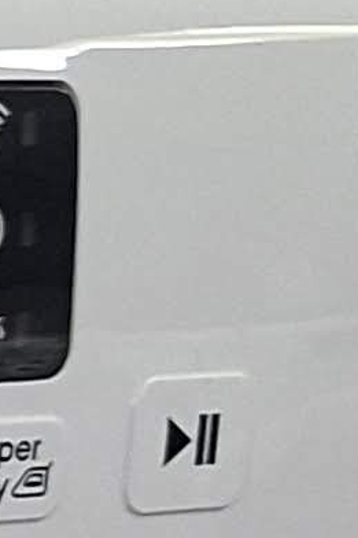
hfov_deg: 4.8
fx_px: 3643
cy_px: 468
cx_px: -1282
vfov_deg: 8.4
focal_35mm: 244
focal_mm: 5.54
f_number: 1.8
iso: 200
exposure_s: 1/100
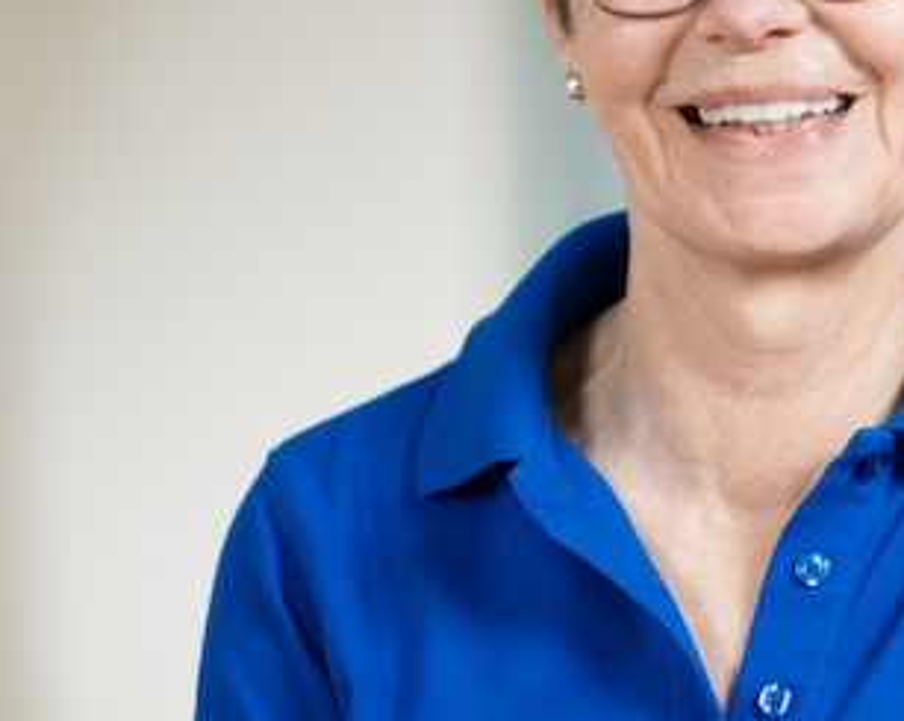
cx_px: 813
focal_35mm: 257
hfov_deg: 7.5
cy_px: 502
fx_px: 6869
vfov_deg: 6.0
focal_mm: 56
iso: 200
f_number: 1.2
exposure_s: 1/320
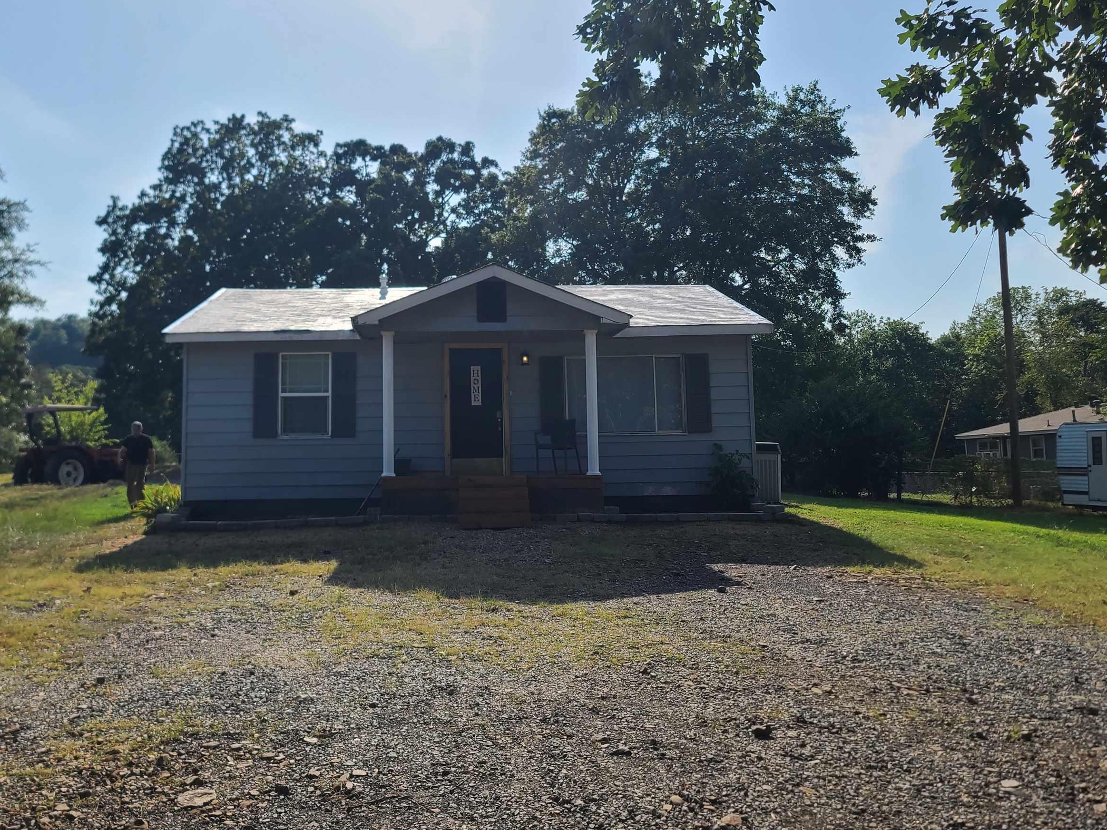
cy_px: 359
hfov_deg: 55.0
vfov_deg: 42.8
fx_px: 1055
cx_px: 455
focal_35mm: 33
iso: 16
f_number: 1.8
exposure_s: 1/1361
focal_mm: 7
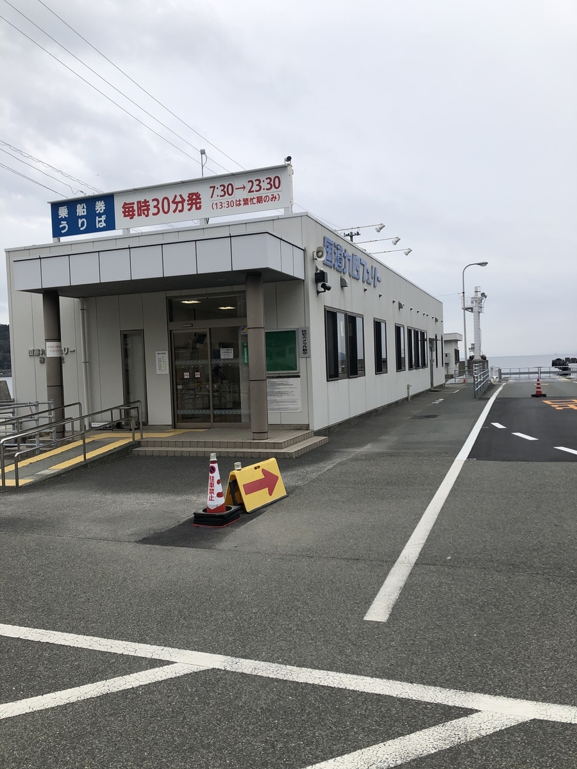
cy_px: 384
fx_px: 622
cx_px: 288
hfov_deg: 49.7
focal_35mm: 28
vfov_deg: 63.4
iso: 20
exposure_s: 1/1675
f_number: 1.8
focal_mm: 3.99
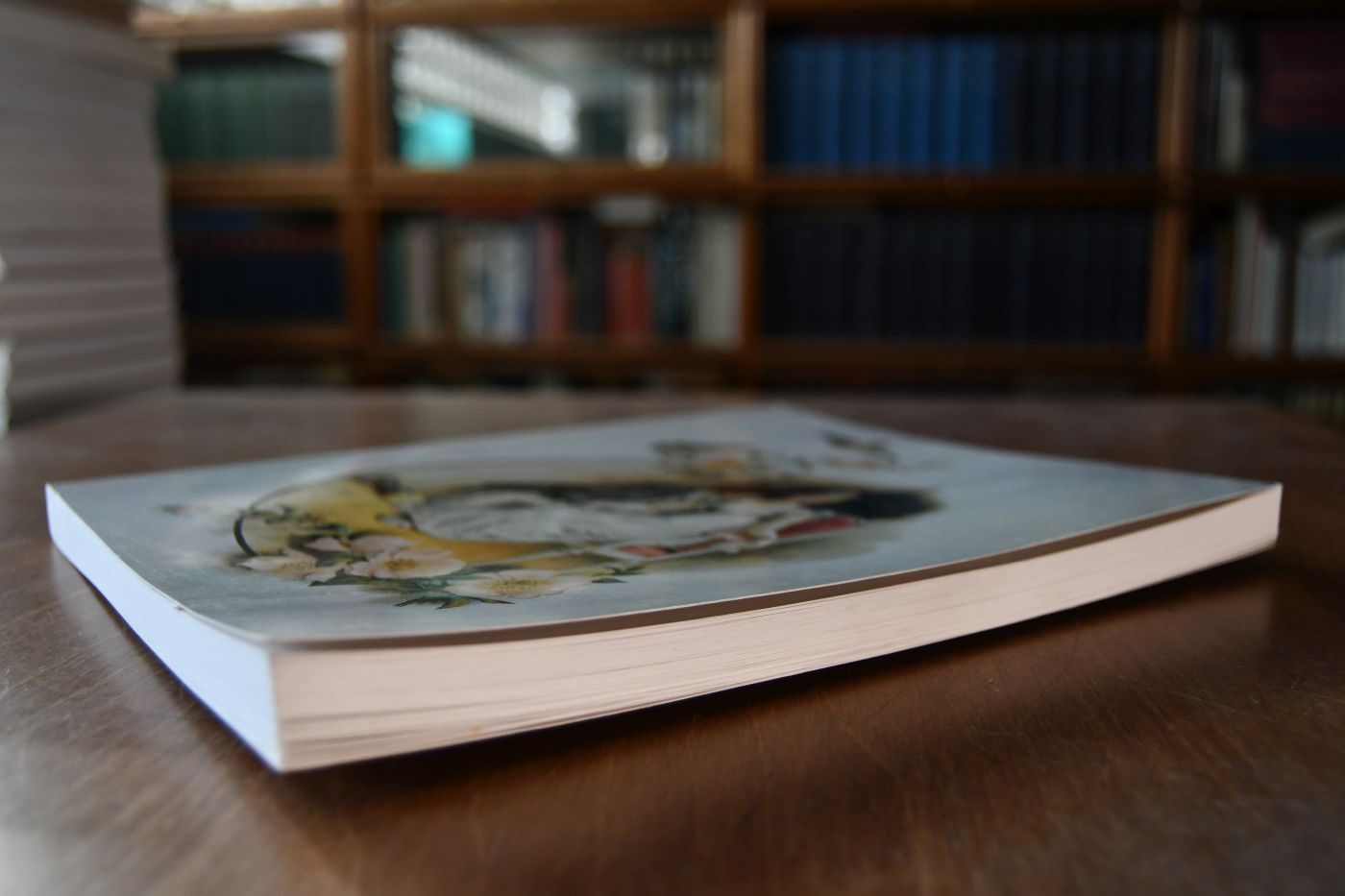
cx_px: 672
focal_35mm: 34
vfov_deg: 38.9
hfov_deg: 55.8
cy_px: 448
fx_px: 1270
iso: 800
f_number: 3.8
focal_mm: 23
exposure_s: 1/250
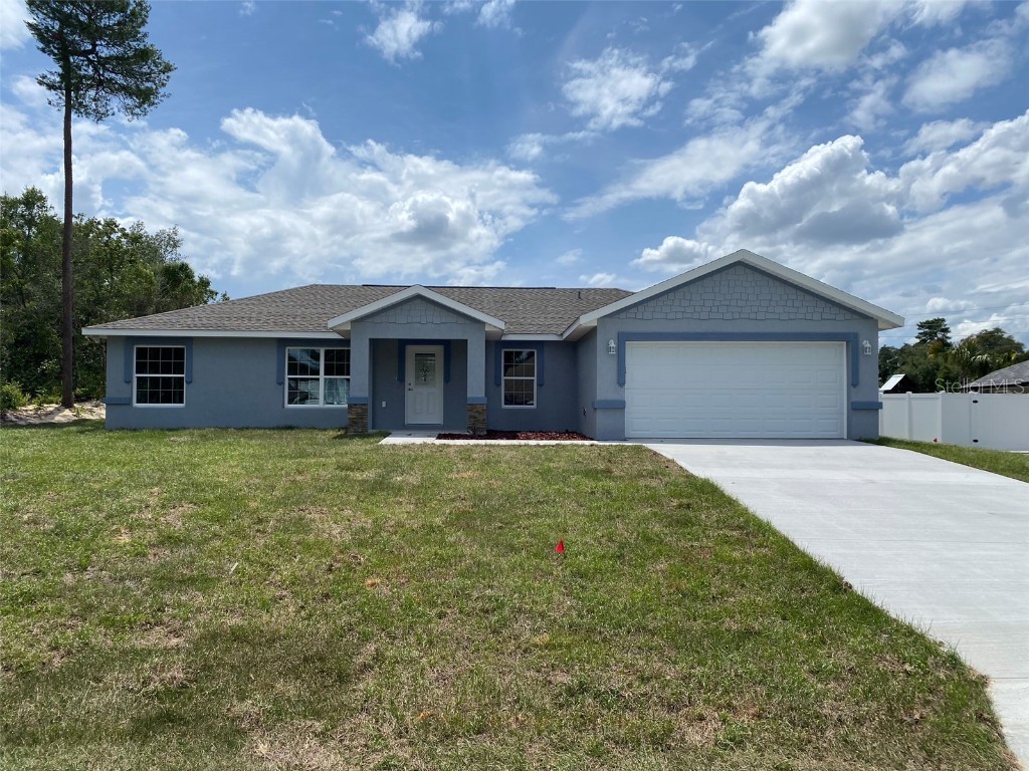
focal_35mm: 26
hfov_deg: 67.3
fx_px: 773
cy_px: 386
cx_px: 514
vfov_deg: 53.1
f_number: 1.8
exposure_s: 1/6061
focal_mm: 4.25
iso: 32
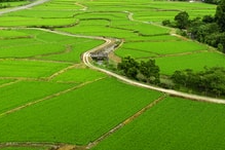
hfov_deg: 28.1
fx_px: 450
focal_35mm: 72
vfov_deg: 18.8
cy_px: 40
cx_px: 110
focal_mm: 35
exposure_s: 1/160
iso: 100
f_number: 8
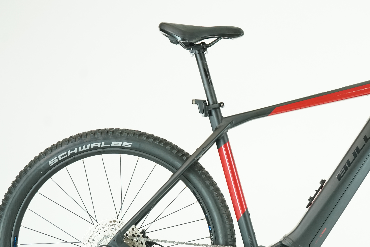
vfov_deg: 14.7
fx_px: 956
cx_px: 312
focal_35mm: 93
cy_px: 176
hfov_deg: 21.6
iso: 2000
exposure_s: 1/200
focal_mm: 53
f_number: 5
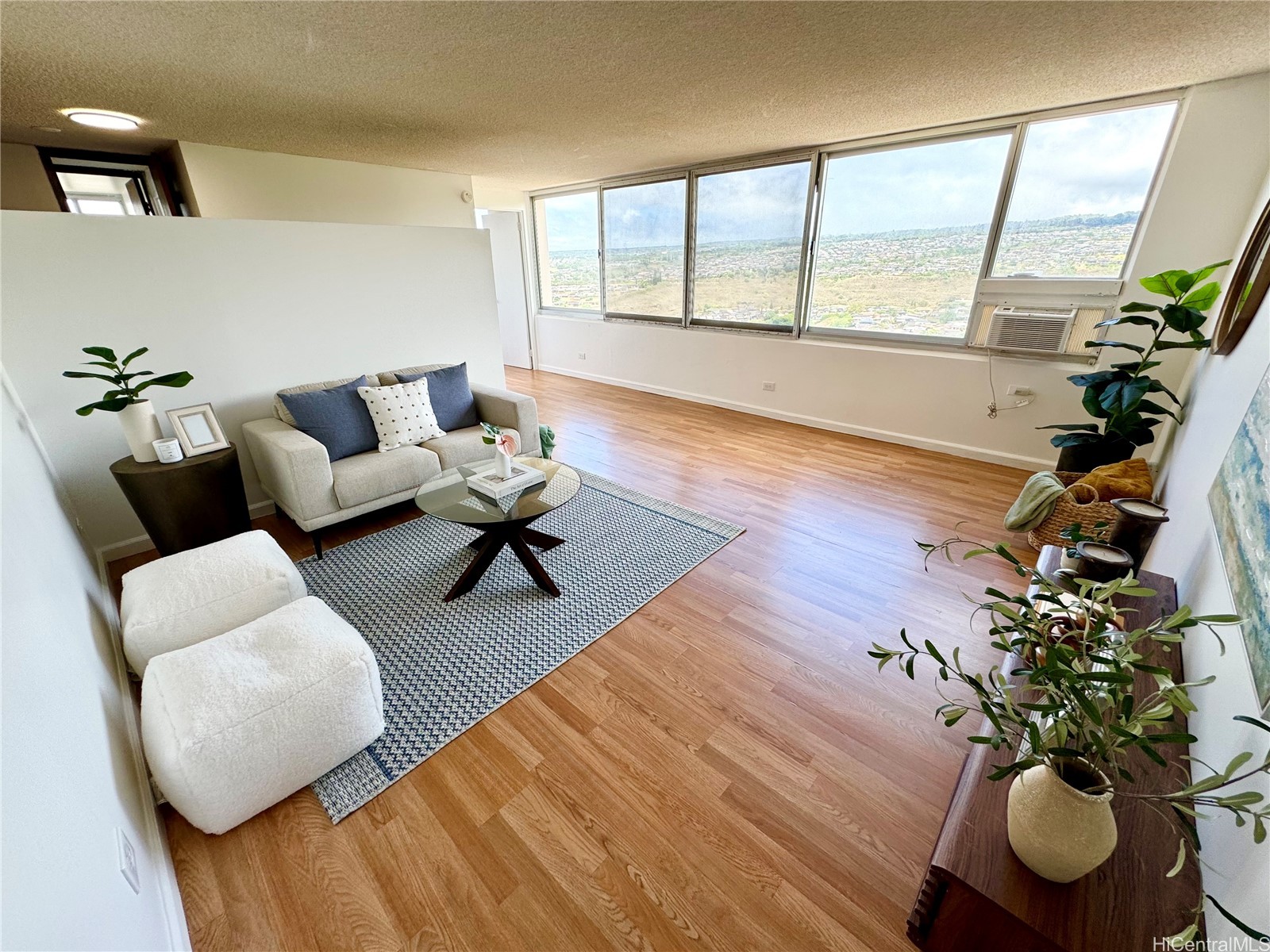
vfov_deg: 85.7
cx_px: 635
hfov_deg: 102.1
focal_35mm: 14
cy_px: 476
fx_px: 514
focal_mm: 2.22
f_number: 2.2
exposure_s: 1/156
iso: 40
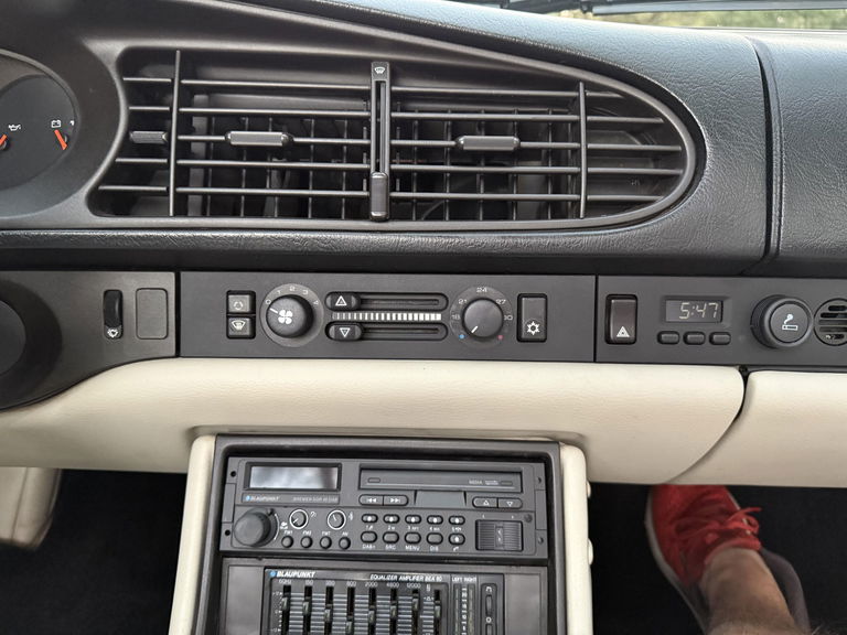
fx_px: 587
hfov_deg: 71.6
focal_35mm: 24
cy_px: 318
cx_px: 424
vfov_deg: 56.8
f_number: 1.78
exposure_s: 1/45
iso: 800
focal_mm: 6.76
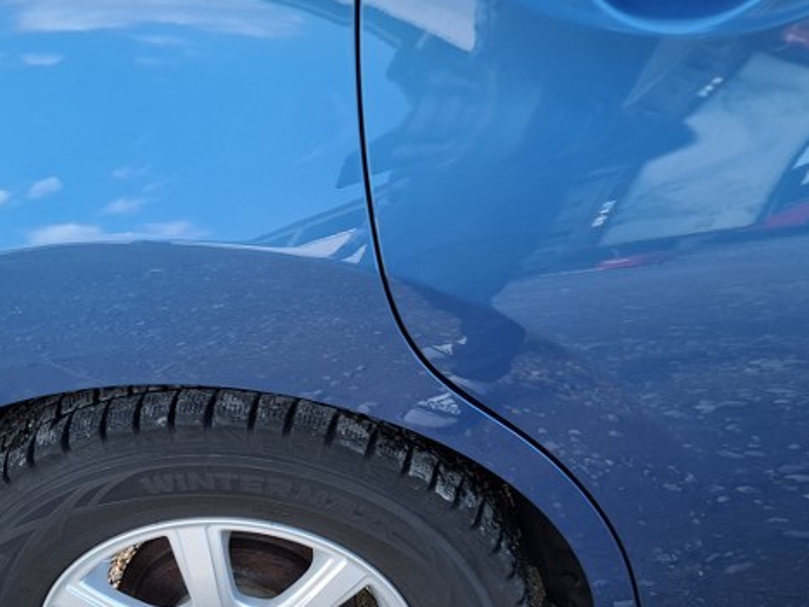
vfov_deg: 33.8
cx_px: 301
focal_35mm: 41
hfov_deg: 45.4
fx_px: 958
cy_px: 507
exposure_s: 1/104
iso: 50
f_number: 1.8
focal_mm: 5.23
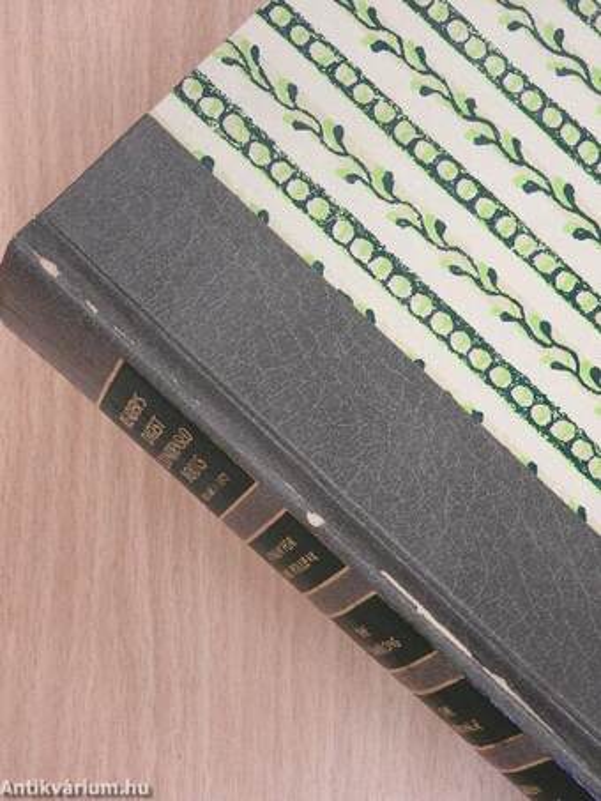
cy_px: 400
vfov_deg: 27.8
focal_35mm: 70
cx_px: 300
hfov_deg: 21.0
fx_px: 1620
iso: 640
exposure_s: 1/80
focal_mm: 12.5
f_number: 4.5
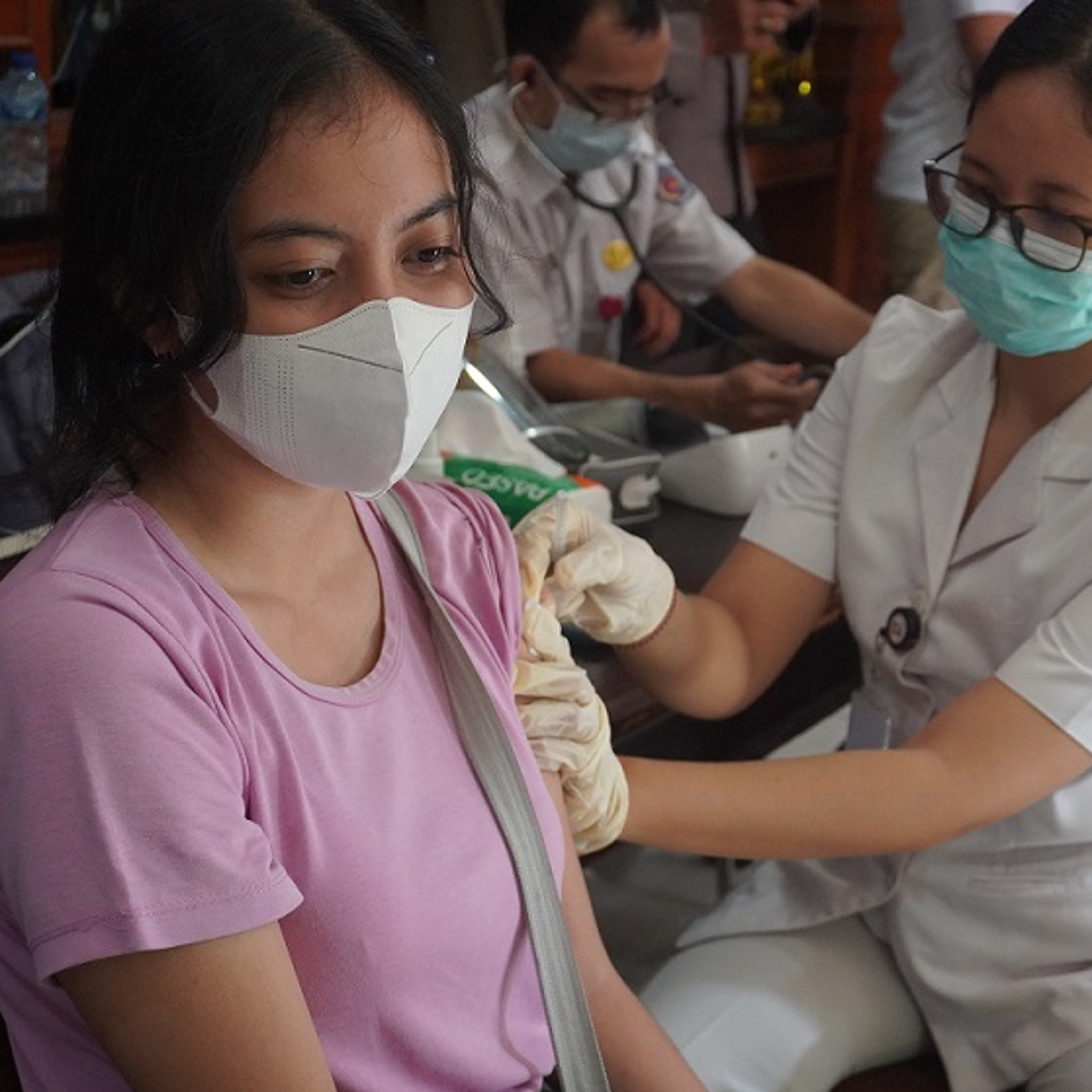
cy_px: 541
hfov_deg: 27.6
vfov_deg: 27.7
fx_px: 2213
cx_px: 677
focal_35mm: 62
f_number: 5
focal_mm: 32
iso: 2500
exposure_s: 1/160
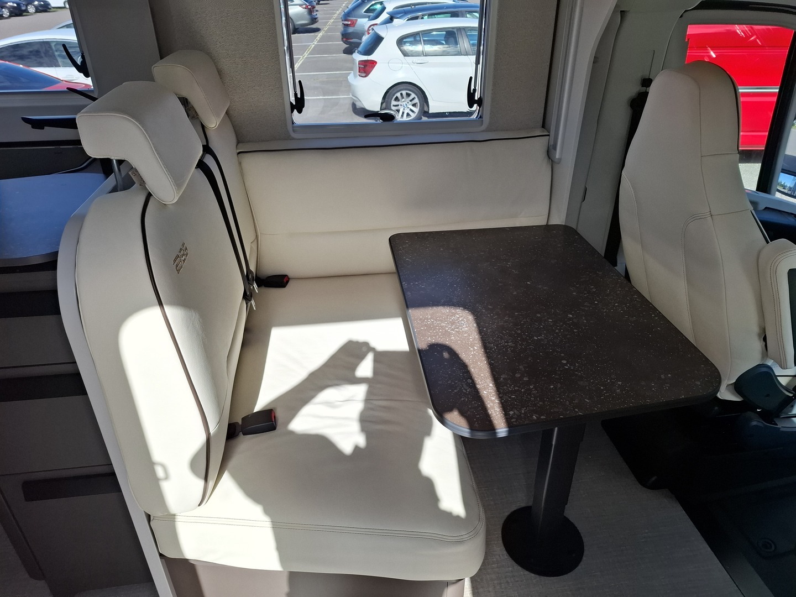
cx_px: 398
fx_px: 529
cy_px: 298
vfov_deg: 58.9
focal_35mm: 23
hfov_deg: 73.9
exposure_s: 1/890
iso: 50
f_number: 1.8
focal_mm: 5.54
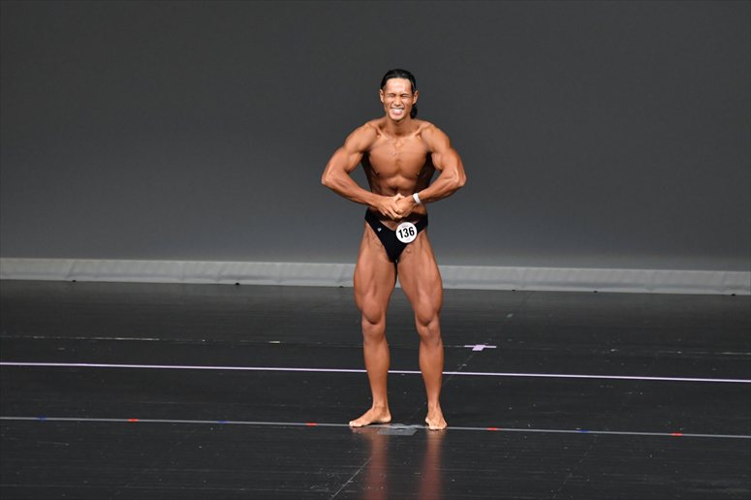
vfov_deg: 4.8
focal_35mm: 285
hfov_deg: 7.2
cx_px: 376
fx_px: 5943
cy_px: 250
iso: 4000
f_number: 5.6
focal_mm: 190
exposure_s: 1/400
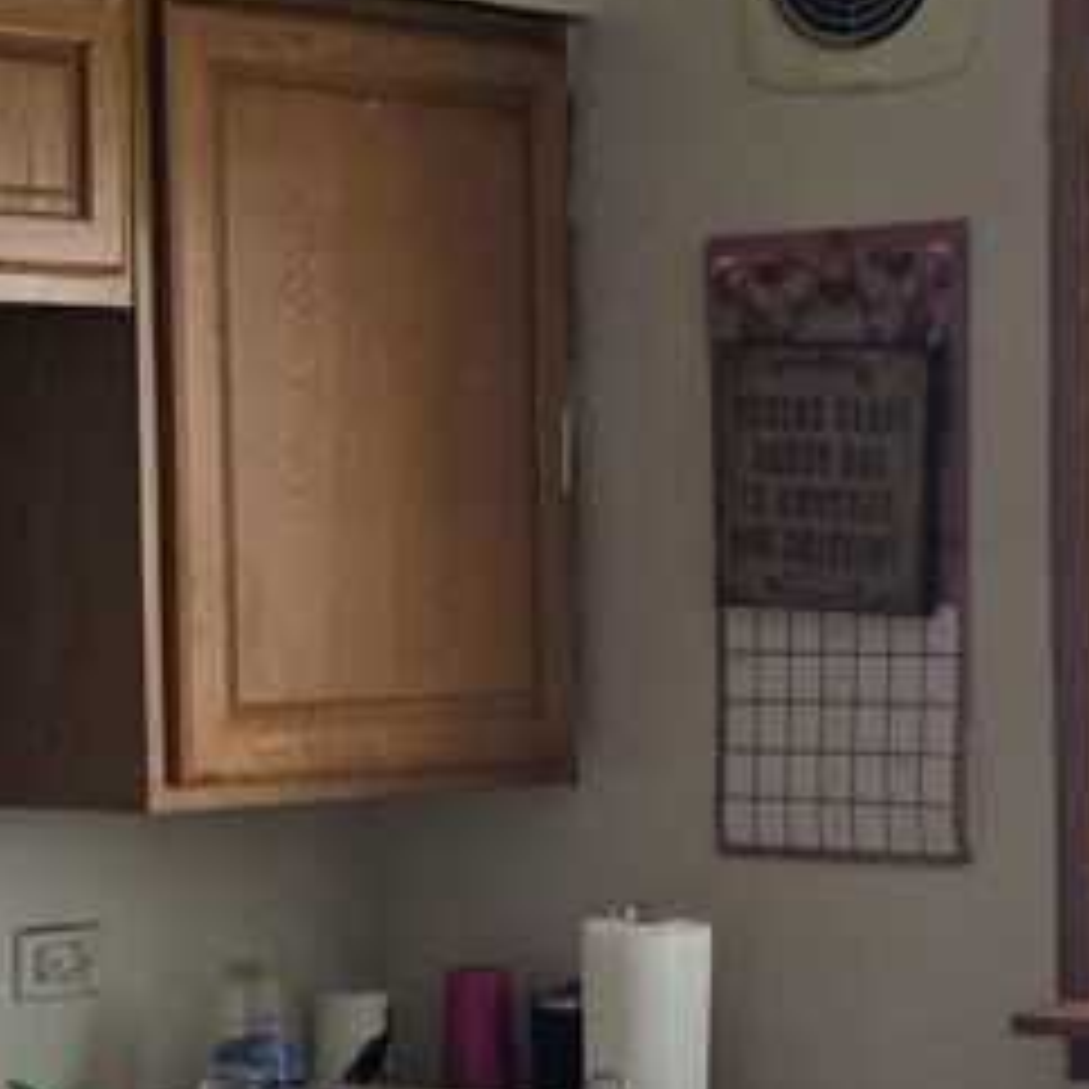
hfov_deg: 14.4
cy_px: 810
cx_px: 783
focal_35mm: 121
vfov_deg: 14.4
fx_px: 4307
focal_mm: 5.4
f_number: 1.8
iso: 320
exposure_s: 1/120
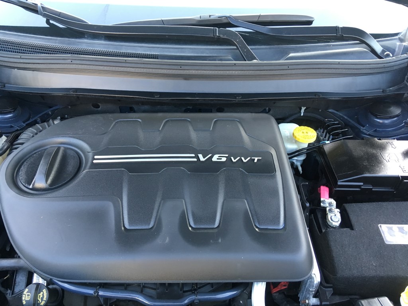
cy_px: 153
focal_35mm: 29
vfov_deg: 48.2
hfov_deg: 61.7
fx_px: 342
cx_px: 204
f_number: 2.2
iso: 40
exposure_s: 1/30
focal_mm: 4.15
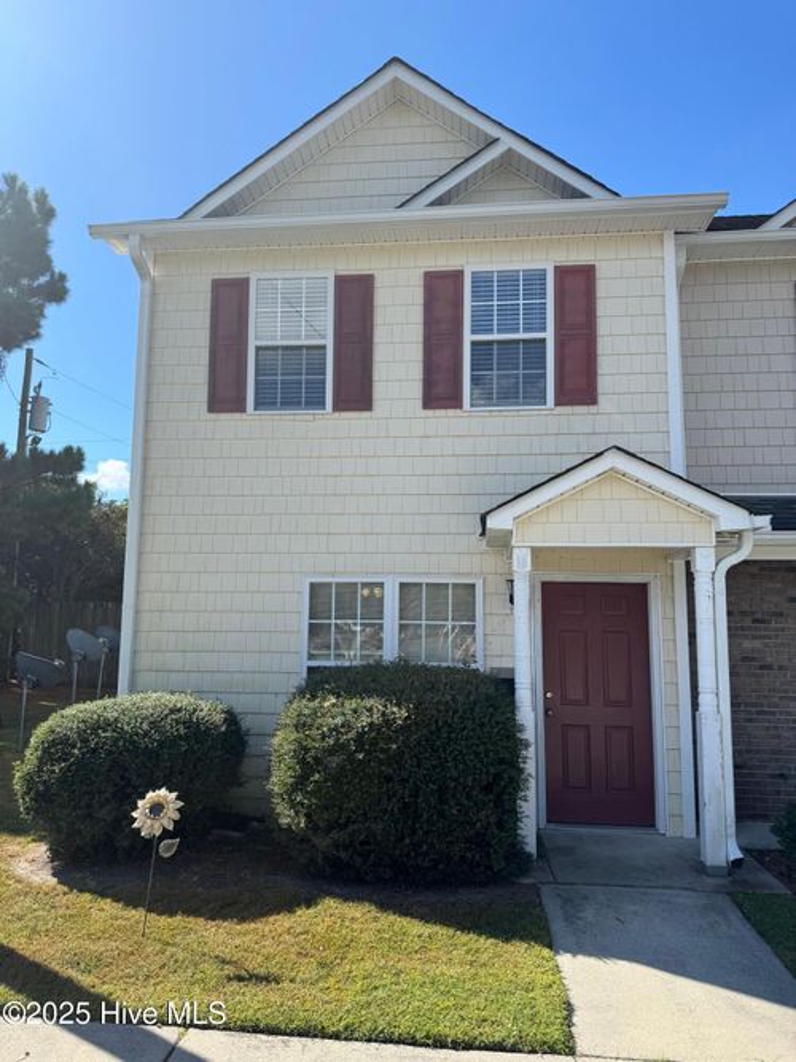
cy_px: 531
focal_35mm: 24
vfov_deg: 71.6
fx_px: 736
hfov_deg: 56.8
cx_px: 398
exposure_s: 1/2604
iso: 80
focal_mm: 6.76
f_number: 1.78
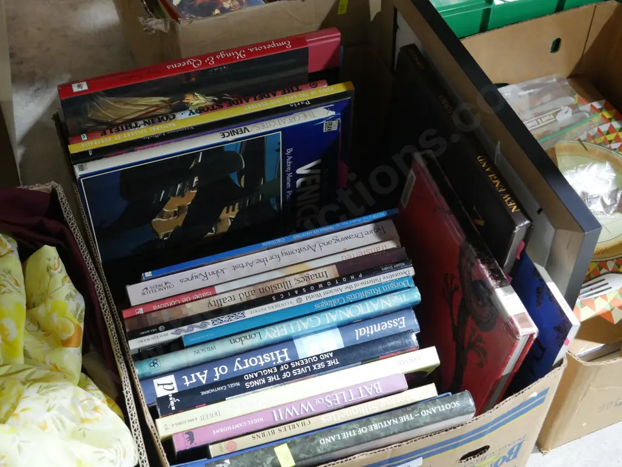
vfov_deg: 28.1
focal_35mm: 52
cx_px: 311
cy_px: 234
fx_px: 935
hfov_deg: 36.8
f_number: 5.3
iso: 2500
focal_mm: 26
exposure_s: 1/60
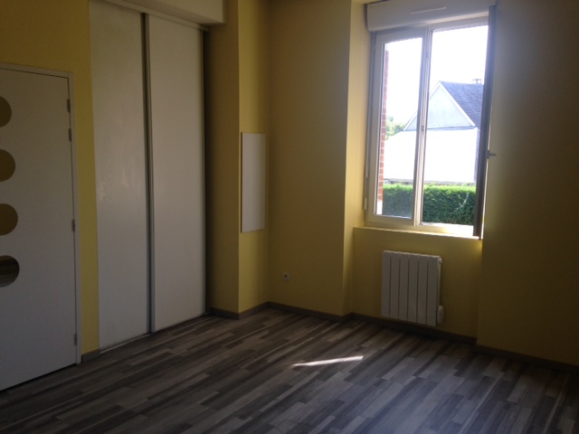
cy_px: 217
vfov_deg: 42.9
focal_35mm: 33
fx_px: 552
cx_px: 290
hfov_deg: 55.4
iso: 50
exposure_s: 1/153
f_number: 2.4
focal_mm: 4.12
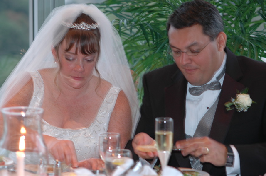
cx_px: 133
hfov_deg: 13.1
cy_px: 88
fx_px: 1162
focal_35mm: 158
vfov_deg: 8.7
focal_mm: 105
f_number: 3.2
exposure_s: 1/13
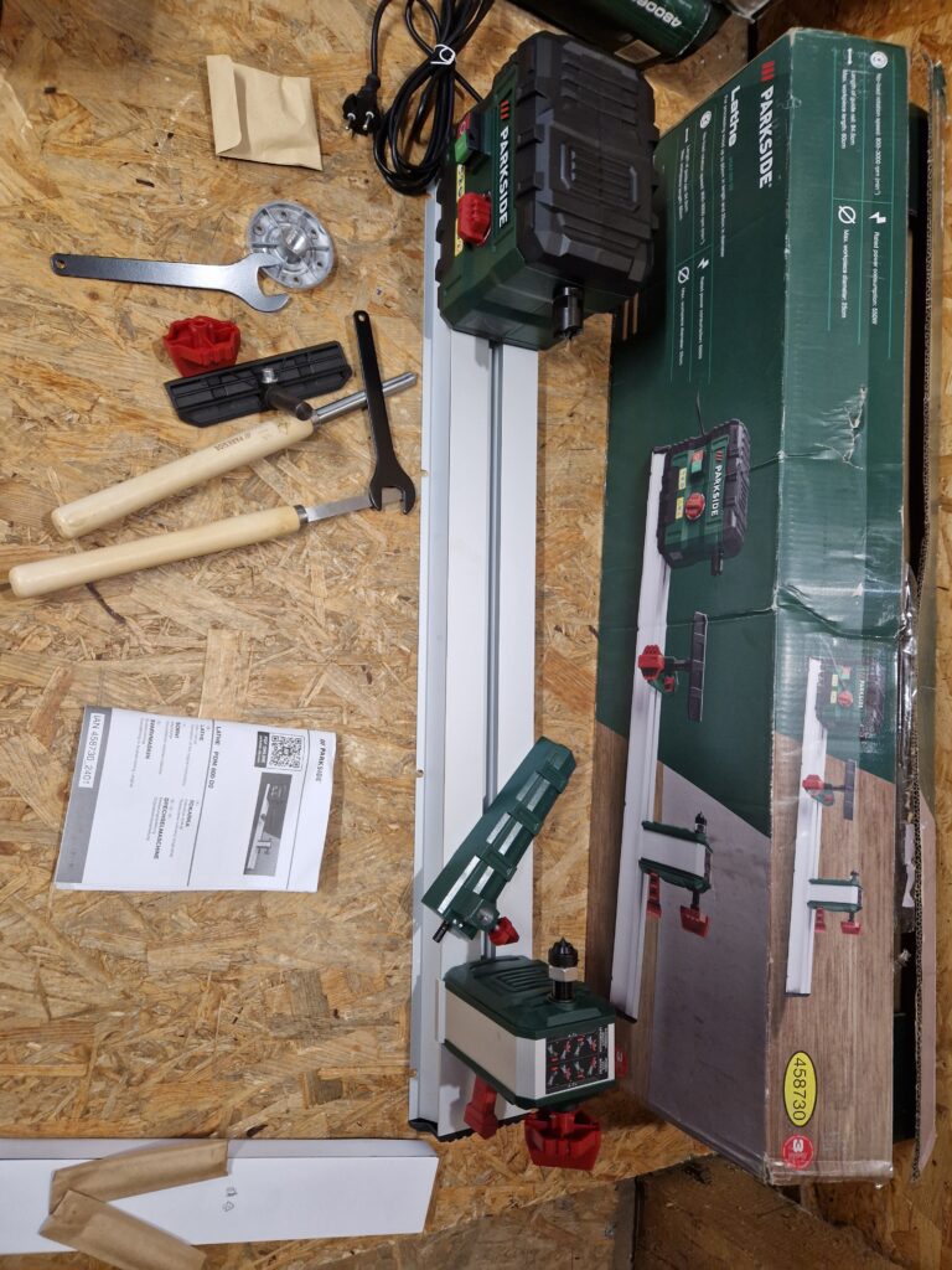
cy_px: 635
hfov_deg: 58.9
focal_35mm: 23
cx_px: 476
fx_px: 843
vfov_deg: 73.9
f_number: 1.8
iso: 50
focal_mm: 5.4
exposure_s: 1/100
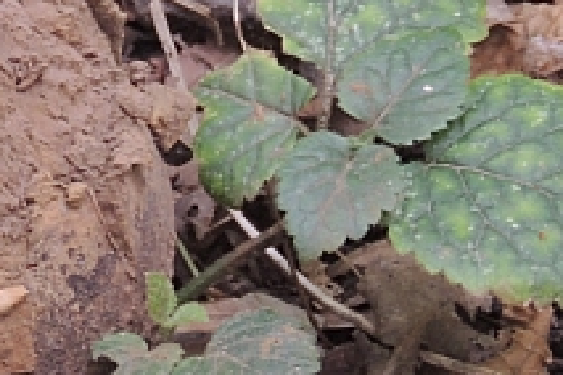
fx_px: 9367
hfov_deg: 3.4
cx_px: -100
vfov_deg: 2.3
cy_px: 180
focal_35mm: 599
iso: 100
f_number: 4.2
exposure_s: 1/5
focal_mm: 21.4
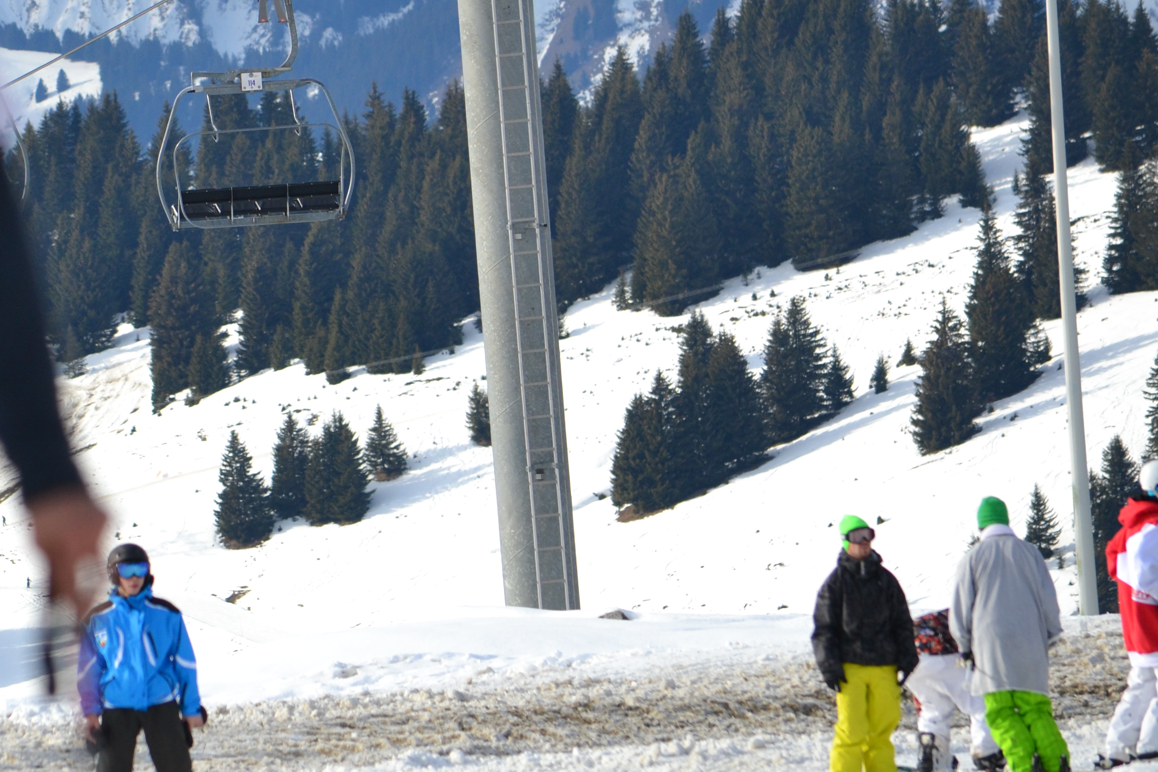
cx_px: 220
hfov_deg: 4.2
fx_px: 15633
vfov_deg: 2.8
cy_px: 256
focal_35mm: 486
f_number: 5.6
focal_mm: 180
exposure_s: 1/1600
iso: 400
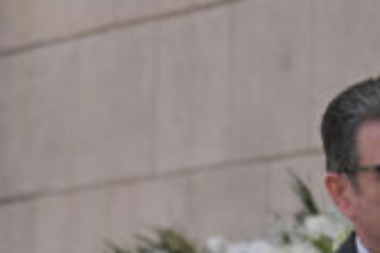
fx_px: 8708
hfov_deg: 2.5
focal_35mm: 825
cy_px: 330
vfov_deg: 1.7
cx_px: -351
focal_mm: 210
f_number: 6.3
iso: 360
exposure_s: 1/800
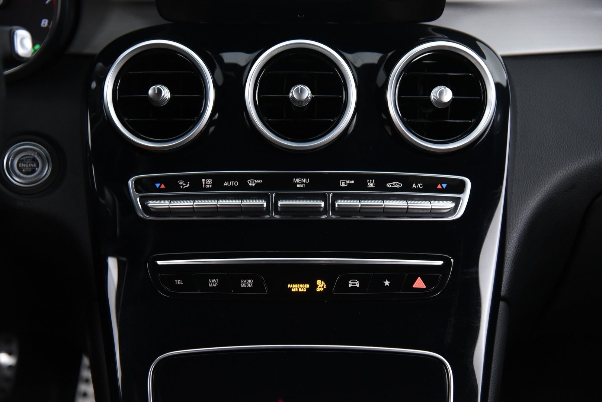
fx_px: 1087
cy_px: 201
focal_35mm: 65
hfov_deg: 30.9
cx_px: 301
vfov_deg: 20.9
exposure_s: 1/15
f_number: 4
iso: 4000
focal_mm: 65
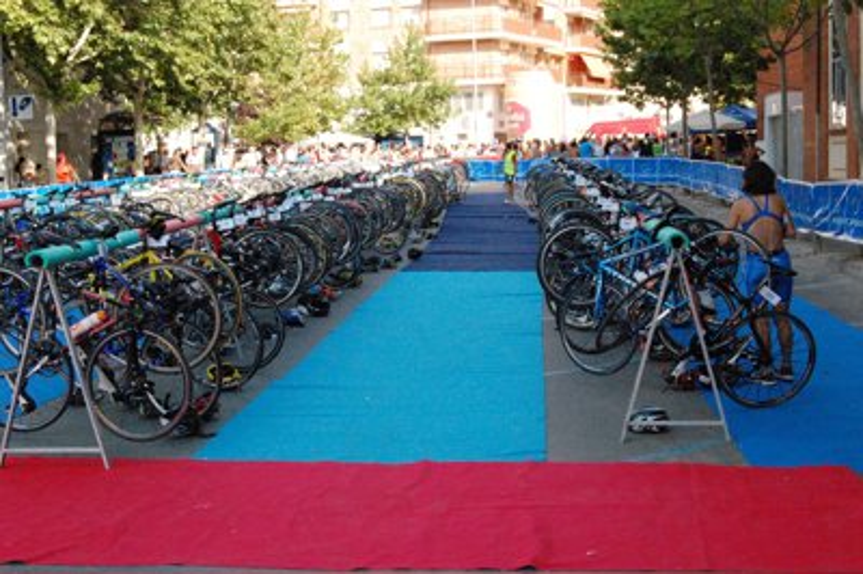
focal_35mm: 57
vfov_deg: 23.7
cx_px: 432
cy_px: 287
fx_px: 1365
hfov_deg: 35.1
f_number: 13
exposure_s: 1/640
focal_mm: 38
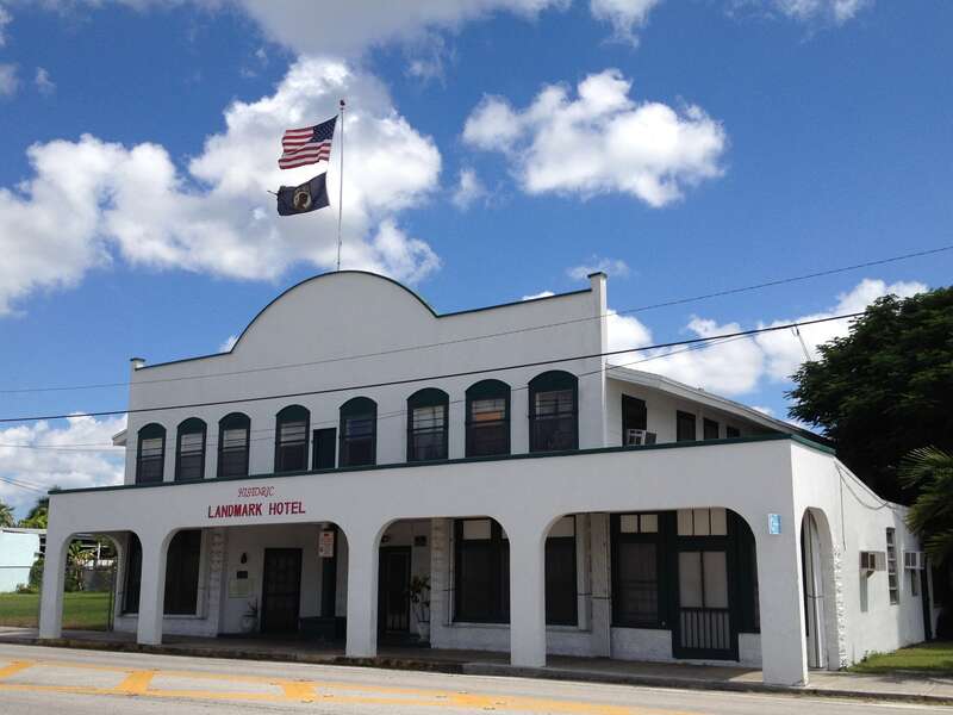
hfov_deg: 52.6
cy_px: 358
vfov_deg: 40.7
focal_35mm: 35
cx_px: 476
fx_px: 964
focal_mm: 4.28
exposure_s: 1/2404
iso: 64
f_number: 2.4
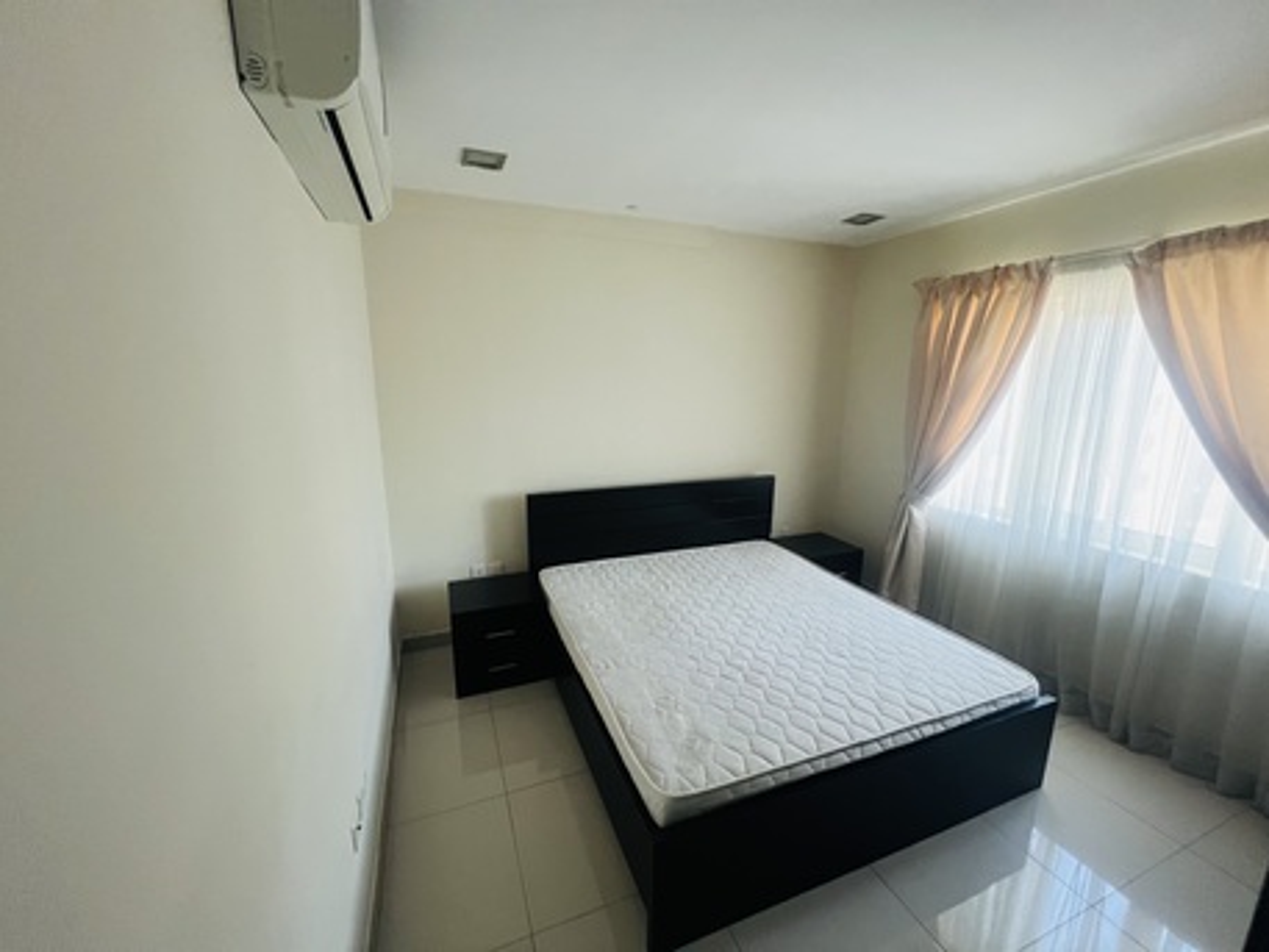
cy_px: 476
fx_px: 477
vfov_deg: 89.9
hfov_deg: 106.2
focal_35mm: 13
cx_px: 634
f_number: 1.8
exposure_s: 1/60
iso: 400
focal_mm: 1.57
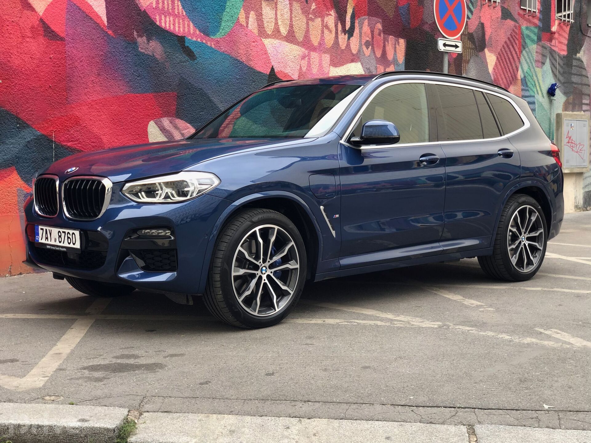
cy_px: 222
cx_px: 296
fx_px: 888
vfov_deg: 28.0
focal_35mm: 52
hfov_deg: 36.8
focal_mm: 6
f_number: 2.4
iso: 25
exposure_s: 1/100
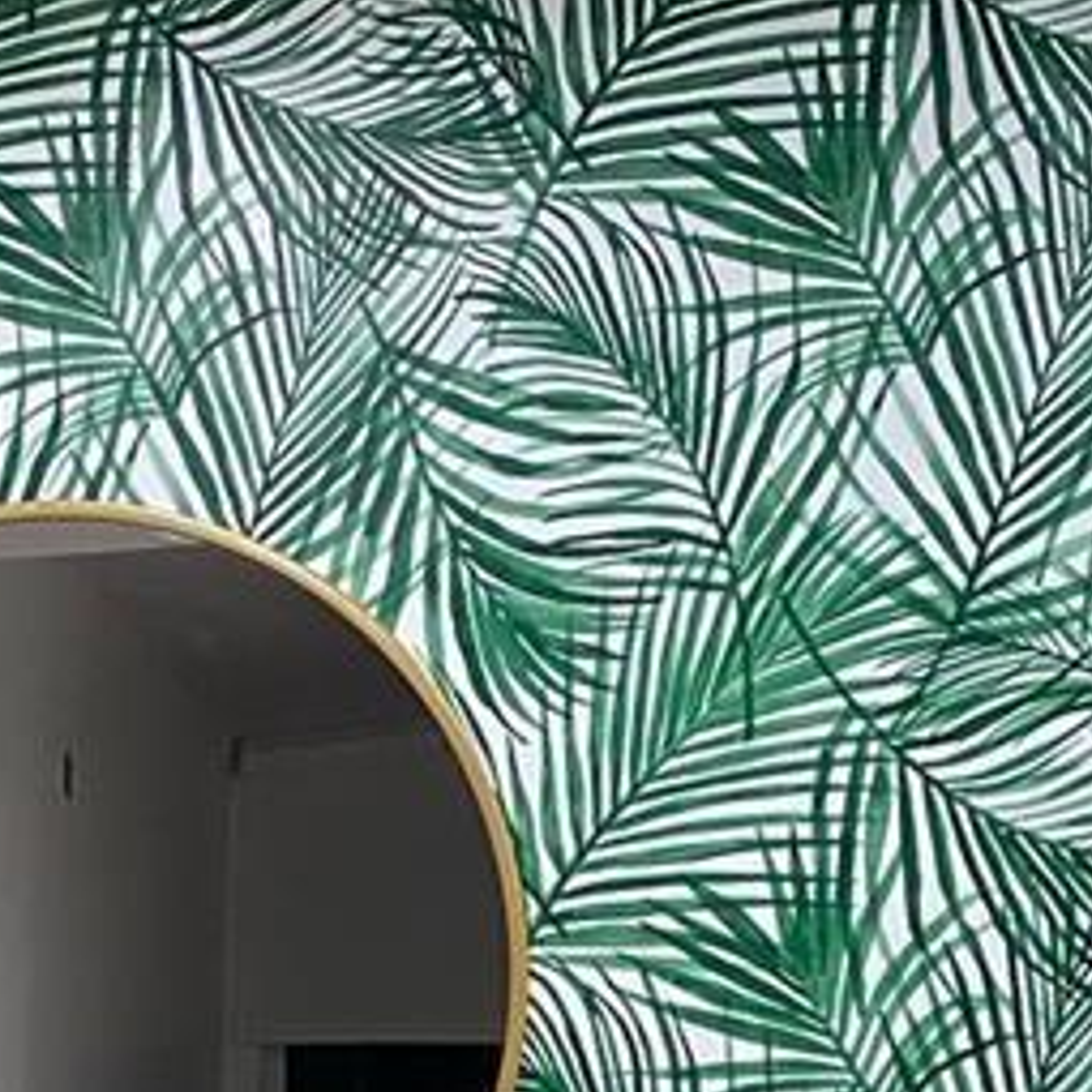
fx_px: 3855
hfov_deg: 15.1
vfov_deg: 14.8
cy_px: 1730
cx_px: -471
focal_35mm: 108
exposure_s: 1/60
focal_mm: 4.25
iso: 160
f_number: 1.8
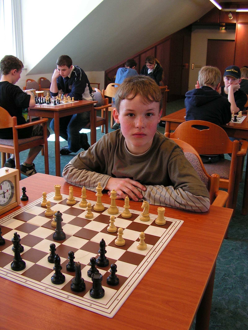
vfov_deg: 51.4
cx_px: 124
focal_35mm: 36
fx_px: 344
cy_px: 165
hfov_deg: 39.7
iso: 125
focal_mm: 6
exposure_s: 1/40
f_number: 3.2
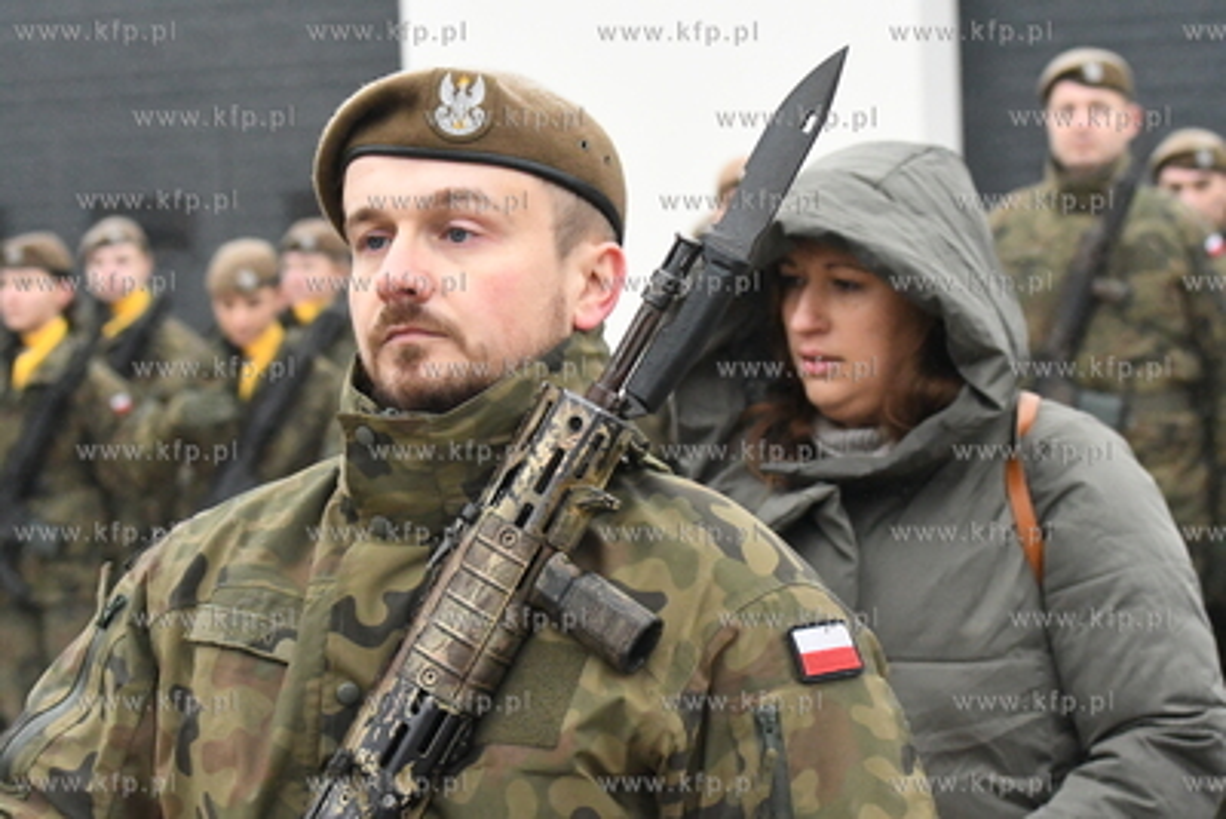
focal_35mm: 105
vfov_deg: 13.1
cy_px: 410
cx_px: 613
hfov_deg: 19.4
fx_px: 3577
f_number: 5.6
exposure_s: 1/3200
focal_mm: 70
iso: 12800
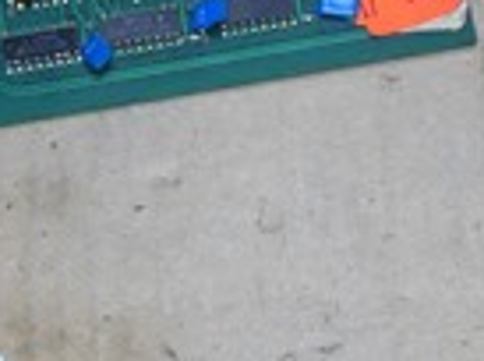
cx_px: 325
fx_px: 1966
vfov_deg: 10.4
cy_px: 64
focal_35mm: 141
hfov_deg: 14.0
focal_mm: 7.7
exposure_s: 1/30
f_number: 3.8
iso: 125
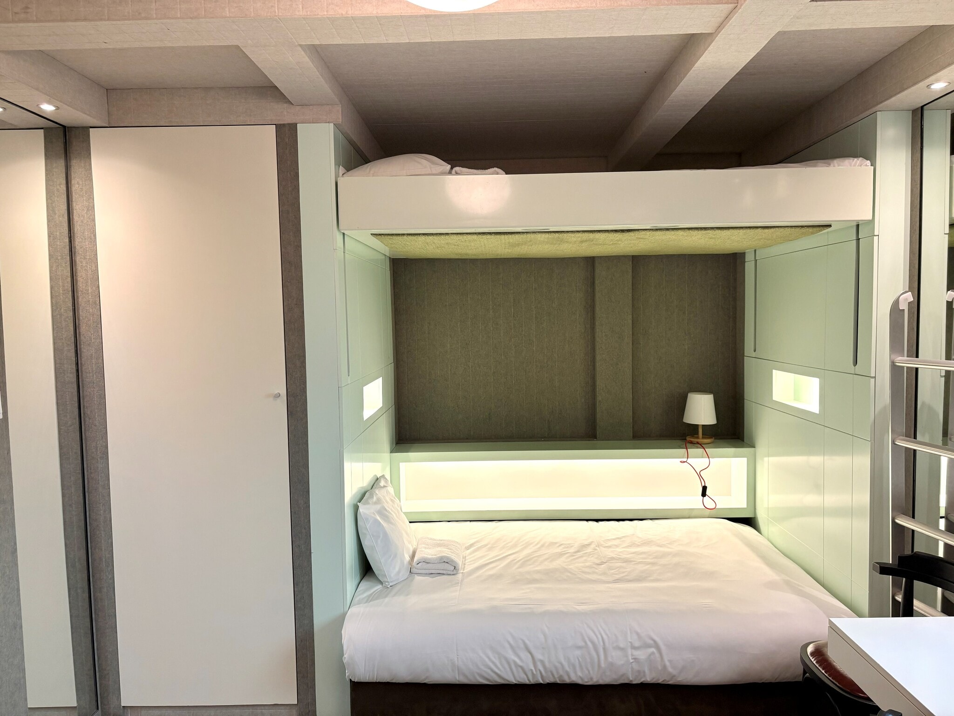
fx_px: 717
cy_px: 358
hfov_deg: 67.3
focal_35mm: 26
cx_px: 477
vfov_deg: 53.1
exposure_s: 1/100
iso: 80
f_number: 1.6
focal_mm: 5.96
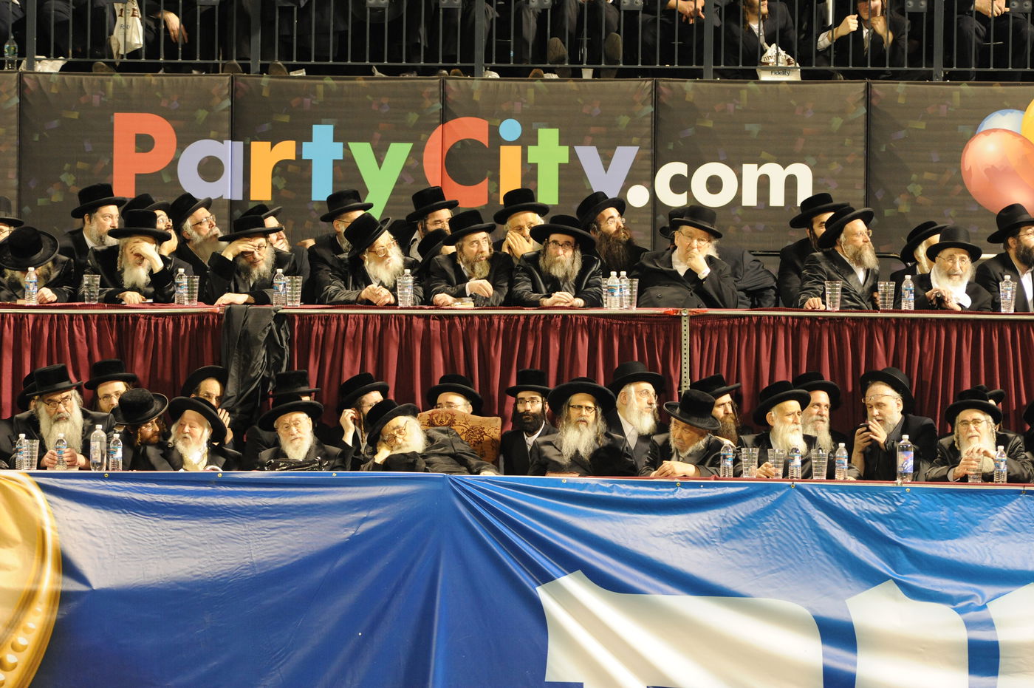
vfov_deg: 2.3
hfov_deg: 3.4
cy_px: 344
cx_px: 517
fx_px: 17219
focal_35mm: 600
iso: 3200
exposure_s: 1/250
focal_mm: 600
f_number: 6.3
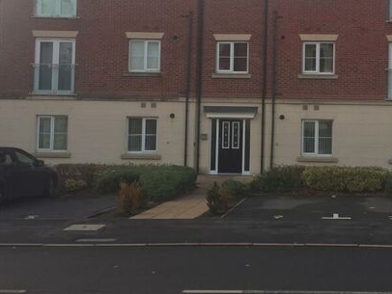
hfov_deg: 37.0
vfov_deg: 28.9
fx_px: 567
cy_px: 95
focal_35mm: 50
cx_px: 304
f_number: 2.2
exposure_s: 1/514
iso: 32
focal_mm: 4.15
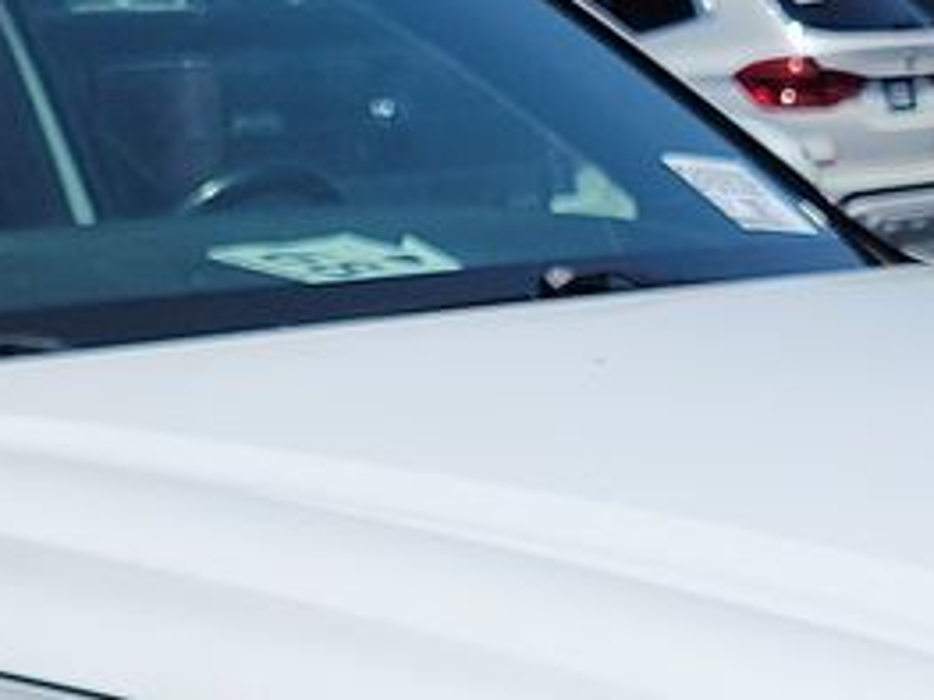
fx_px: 3938
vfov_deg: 9.9
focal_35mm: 146
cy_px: 1041
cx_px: 156
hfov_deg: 13.4
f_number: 1.8
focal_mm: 6.7
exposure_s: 1/1914
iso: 50
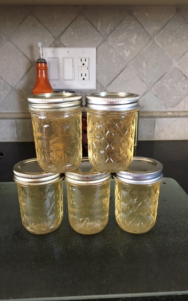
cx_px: 95
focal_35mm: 31
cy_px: 151
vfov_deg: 61.2
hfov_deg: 40.6
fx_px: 254
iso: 160
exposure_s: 1/30
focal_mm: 4.15
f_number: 2.2
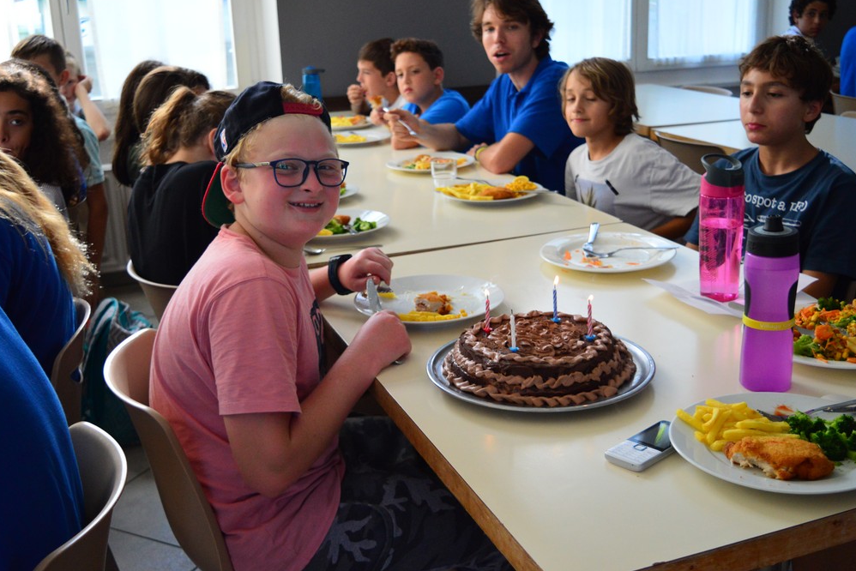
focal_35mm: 42
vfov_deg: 32.3
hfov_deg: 46.9
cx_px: 430
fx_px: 987
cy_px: 288
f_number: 4
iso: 1600
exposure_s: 1/500
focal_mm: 27
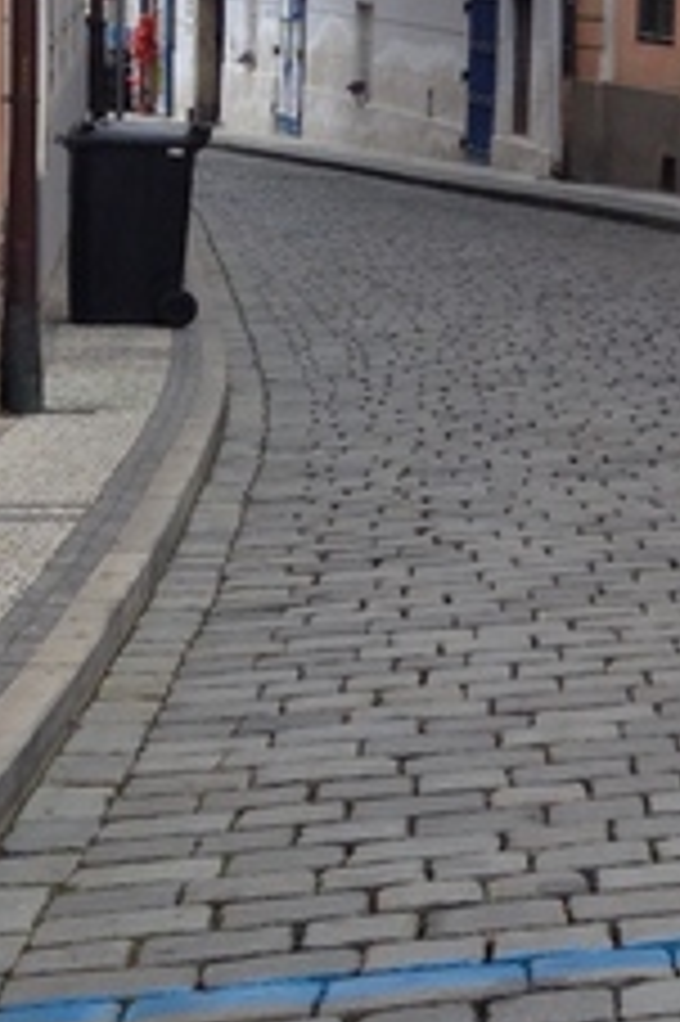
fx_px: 2923
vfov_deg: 19.6
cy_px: 176
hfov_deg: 12.4
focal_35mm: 103
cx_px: 1130
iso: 50
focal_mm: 4.12
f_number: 2.4
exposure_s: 1/290
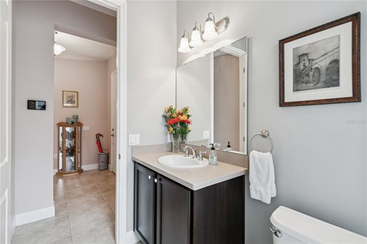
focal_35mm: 15
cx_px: 184
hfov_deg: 100.4
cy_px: 122
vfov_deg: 77.2
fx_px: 153
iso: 100
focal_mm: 10
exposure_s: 1/10
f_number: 7.1
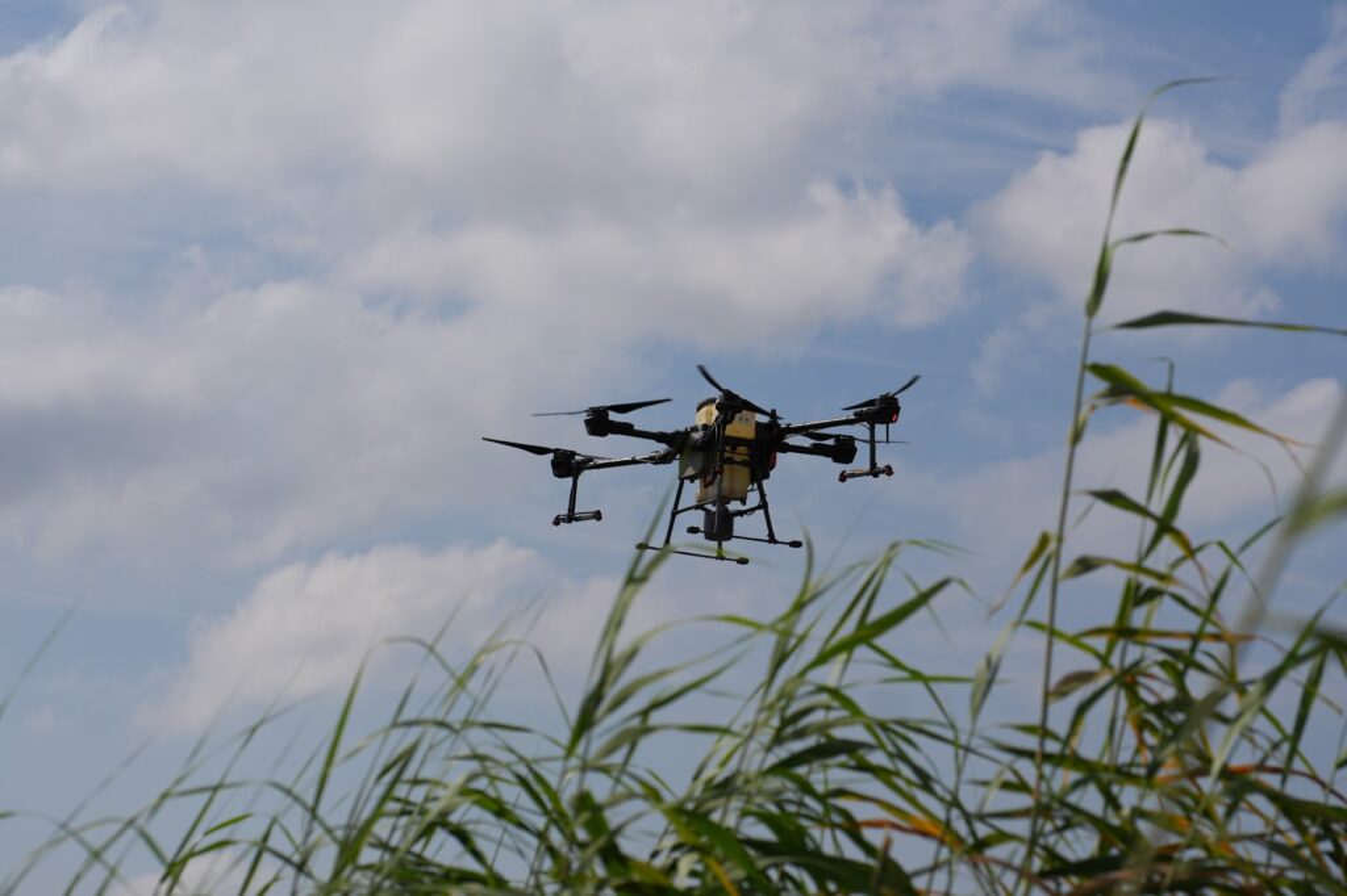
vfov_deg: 12.2
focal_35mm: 112
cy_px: 448
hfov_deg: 18.2
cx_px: 674
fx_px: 4208
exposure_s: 1/2000
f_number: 5.6
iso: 100
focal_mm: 75
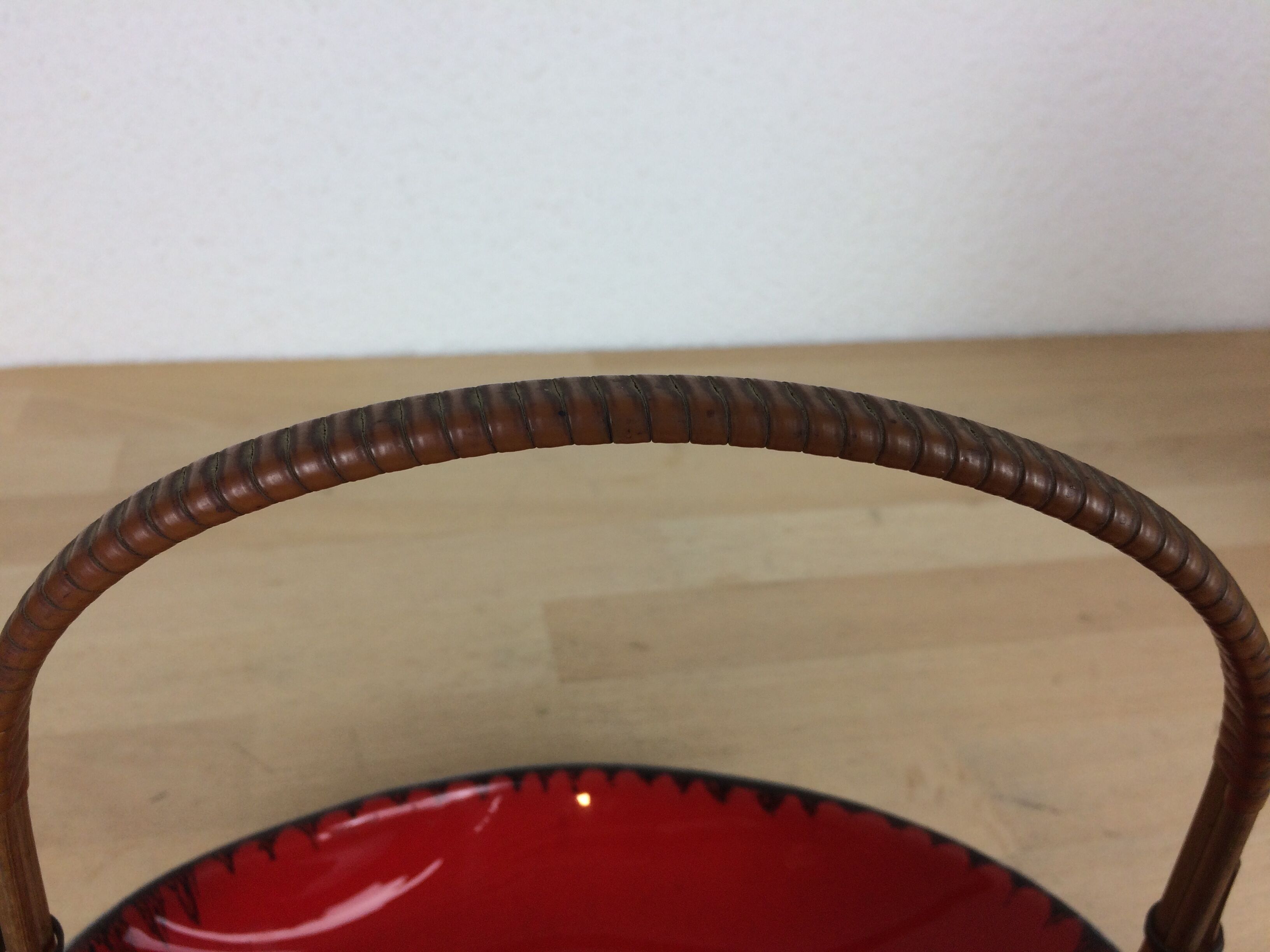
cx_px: 635
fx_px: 1064
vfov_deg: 48.2
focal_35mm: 29
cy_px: 476
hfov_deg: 61.7
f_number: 2.2
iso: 50
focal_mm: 4.15
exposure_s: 1/100
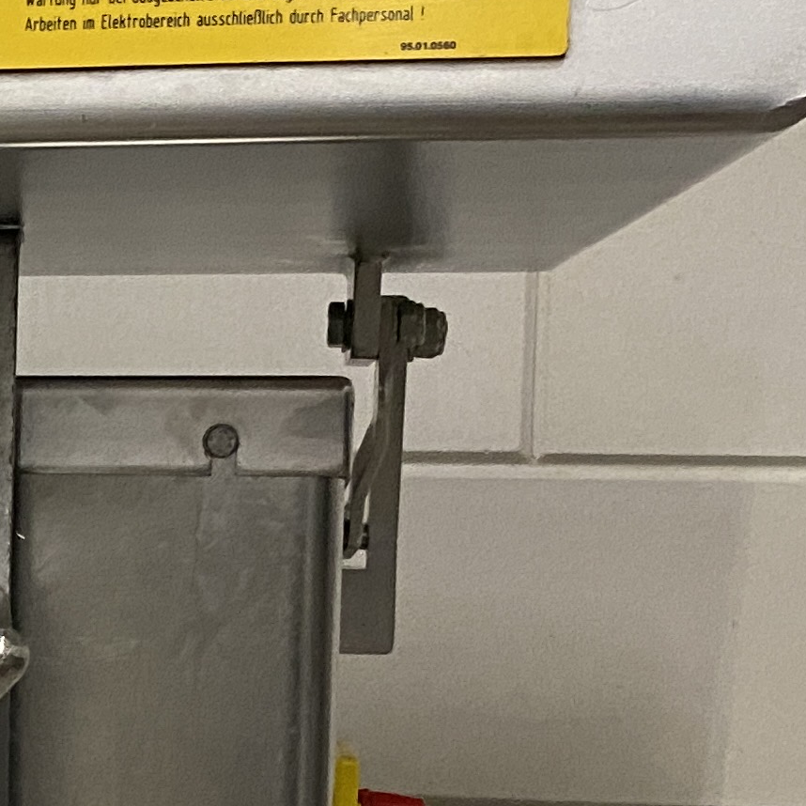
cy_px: 656
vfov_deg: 16.0
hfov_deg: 14.7
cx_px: -511
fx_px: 2845
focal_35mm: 108
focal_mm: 4.25
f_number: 1.8
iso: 400
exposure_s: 1/50
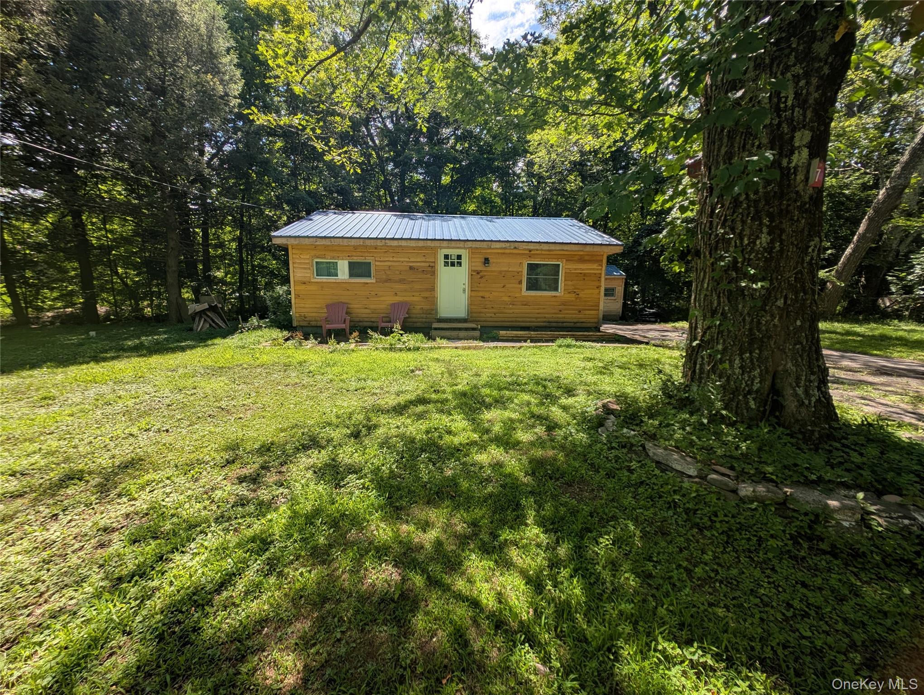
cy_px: 348
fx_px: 321
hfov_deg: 110.5
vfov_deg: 94.6
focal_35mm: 12
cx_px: 462
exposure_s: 1/941
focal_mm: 2.23
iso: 37
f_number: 1.95
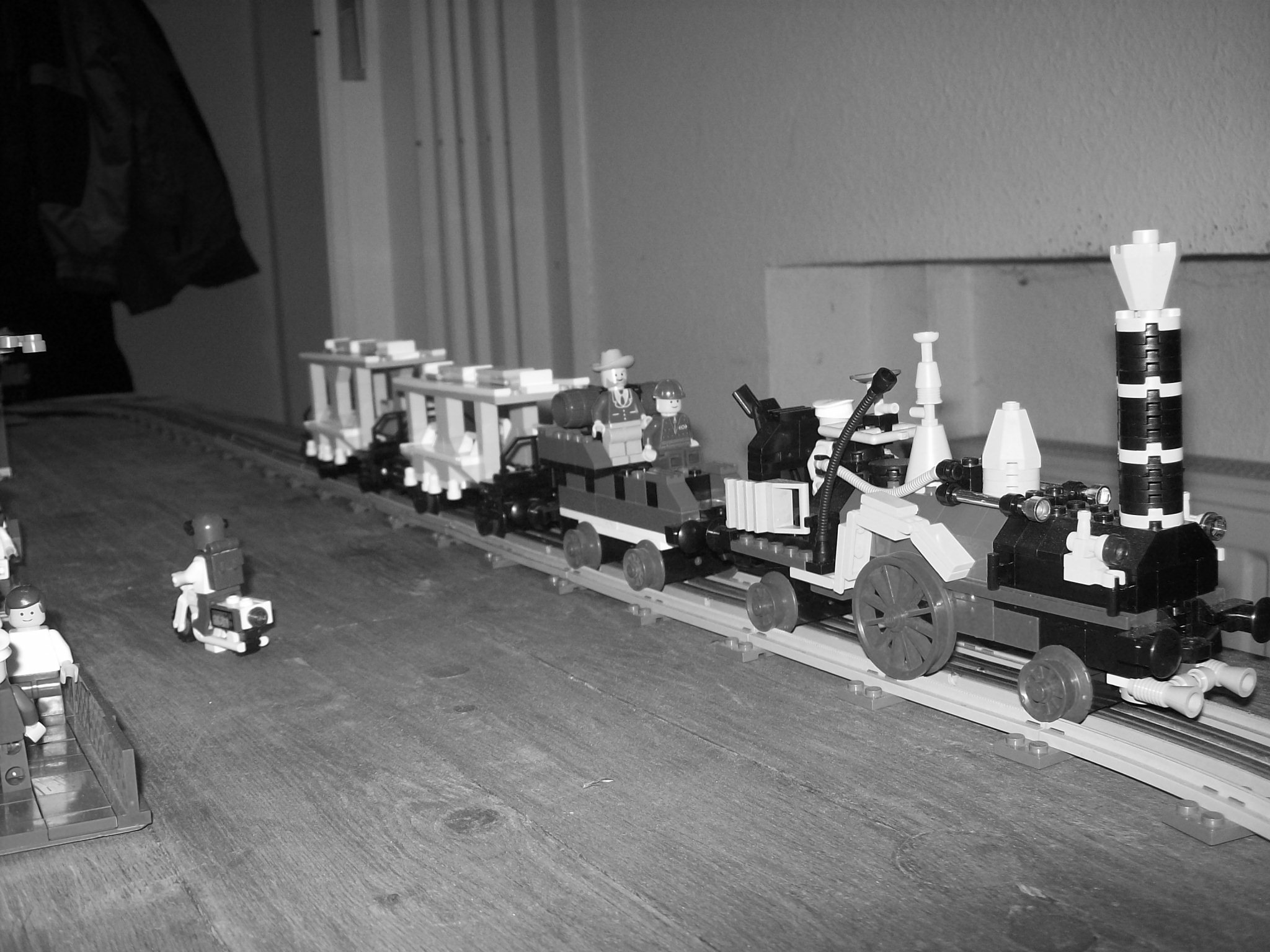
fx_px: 1321
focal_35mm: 36
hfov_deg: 51.4
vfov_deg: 39.7
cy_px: 476
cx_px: 635
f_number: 2.7
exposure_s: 1/64
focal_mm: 6
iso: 80
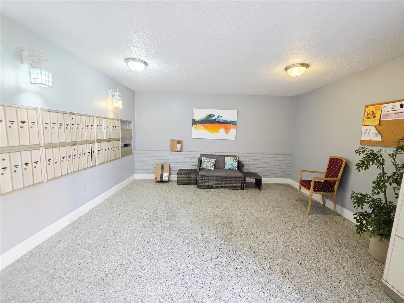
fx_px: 152
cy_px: 152
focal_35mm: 13
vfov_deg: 89.9
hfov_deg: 106.2
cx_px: 202
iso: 400
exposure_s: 1/60
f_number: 1.9
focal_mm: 2.2
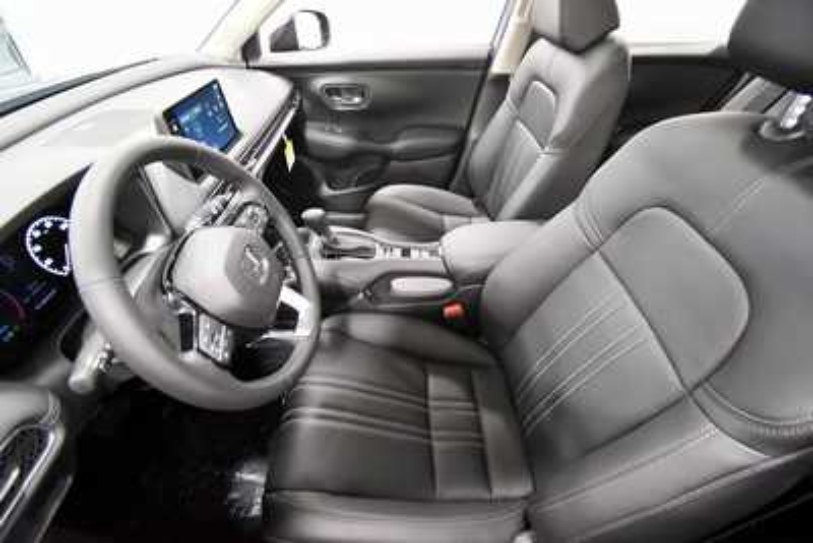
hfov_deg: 100.4
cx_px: 406
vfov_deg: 77.4
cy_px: 272
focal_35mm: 15
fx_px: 339
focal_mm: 10
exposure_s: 1/60
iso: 4000
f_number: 4.5
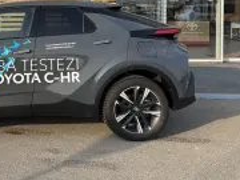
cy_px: 20
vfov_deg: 27.1
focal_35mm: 52
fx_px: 361
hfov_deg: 34.3
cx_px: 13
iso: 50
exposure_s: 1/732
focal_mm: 5.96
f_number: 1.6
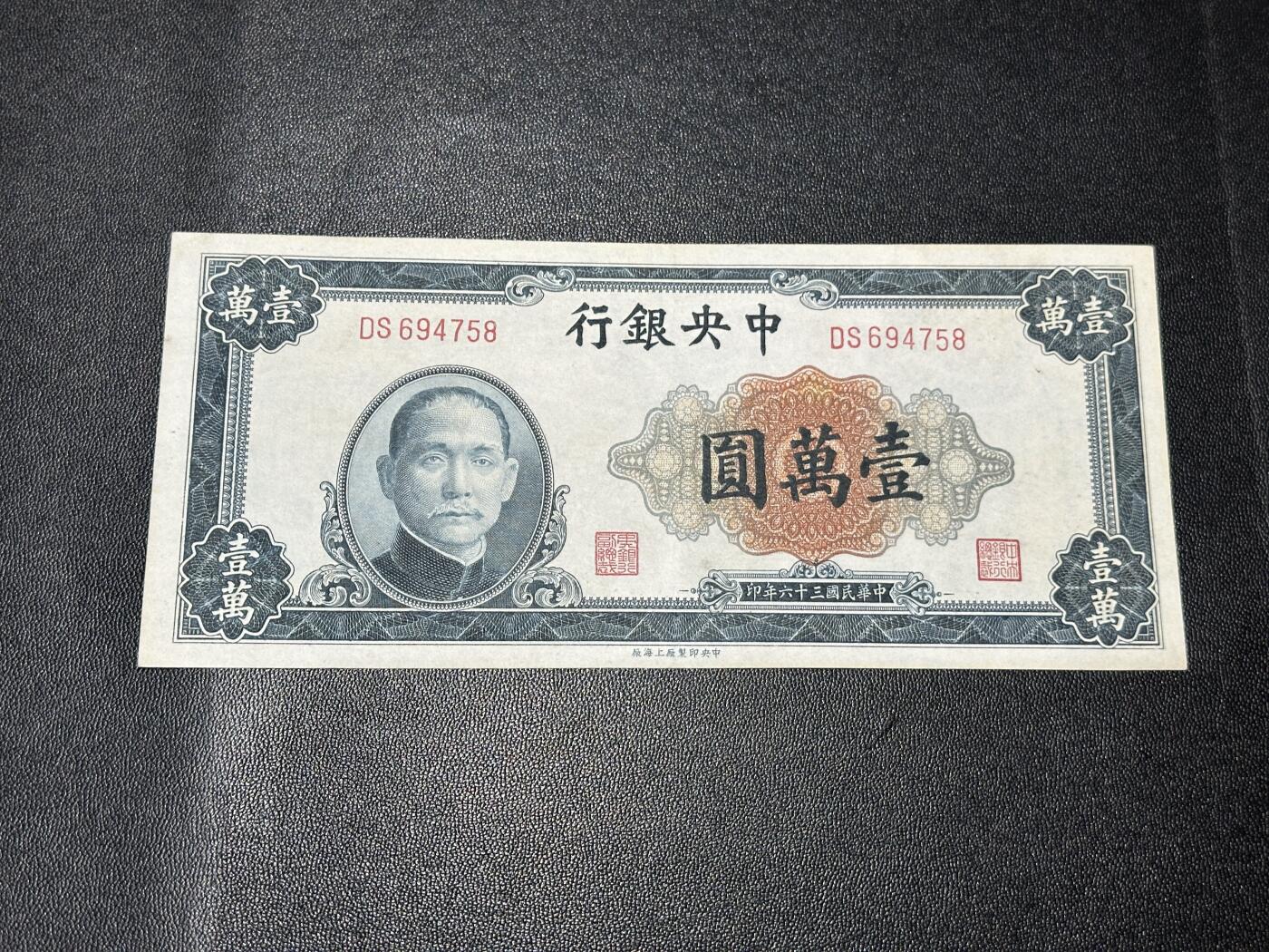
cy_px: 476
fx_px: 1760
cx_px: 634
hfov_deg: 39.7
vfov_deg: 30.3
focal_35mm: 48
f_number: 1.78
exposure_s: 1/50
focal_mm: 6.86
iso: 80
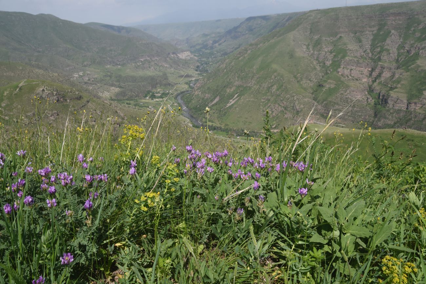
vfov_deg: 42.3
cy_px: 142
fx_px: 367
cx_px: 213
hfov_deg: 60.3
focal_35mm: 31
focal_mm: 31
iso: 100
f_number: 13
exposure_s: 1/125
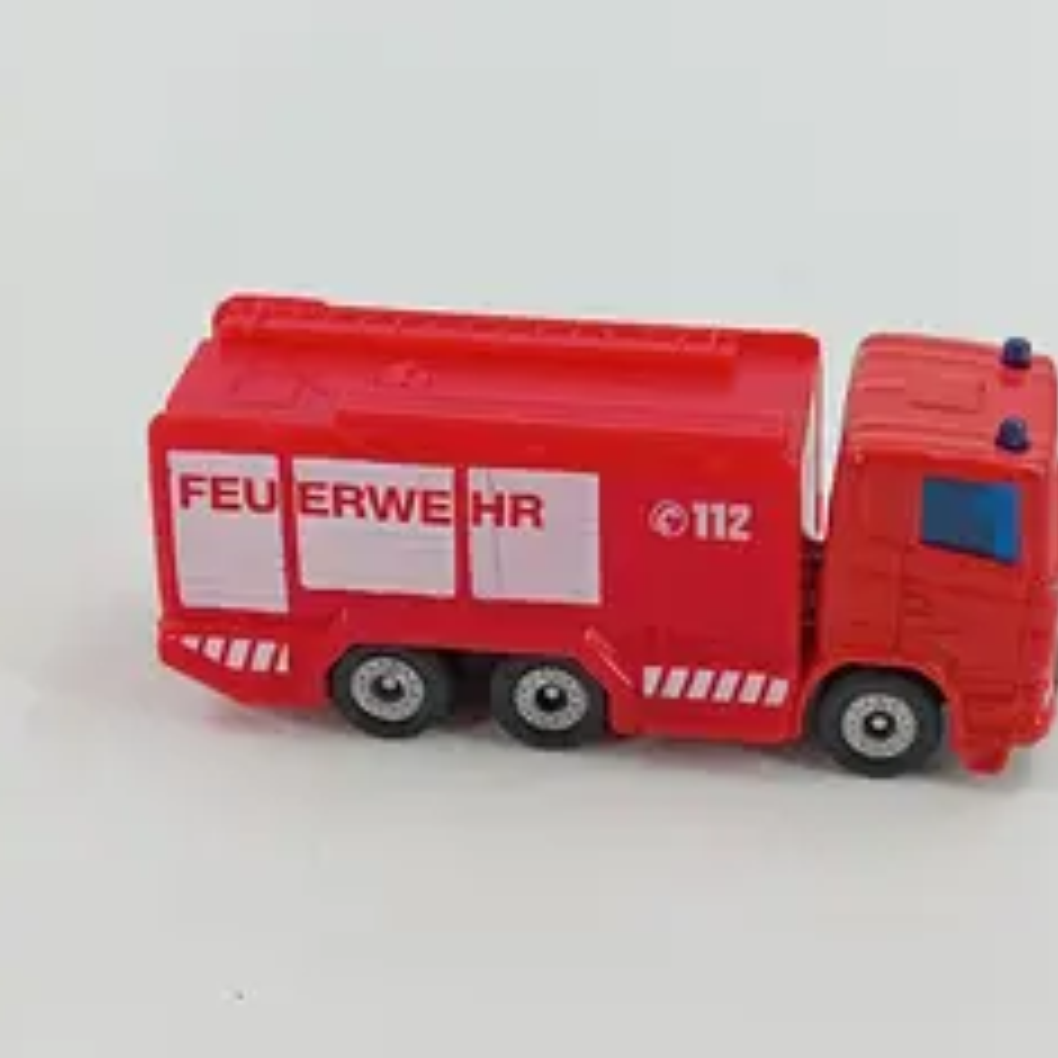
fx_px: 1452
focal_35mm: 42
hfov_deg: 39.9
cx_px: 626
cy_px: 603
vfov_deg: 39.9
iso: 82
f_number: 1.8
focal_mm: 4.22
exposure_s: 1/100
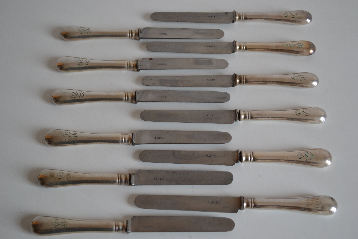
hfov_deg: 41.1
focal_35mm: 48
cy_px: 120
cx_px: 179
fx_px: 477
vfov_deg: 28.1
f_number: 4.8
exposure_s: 1/40
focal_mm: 32
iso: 400
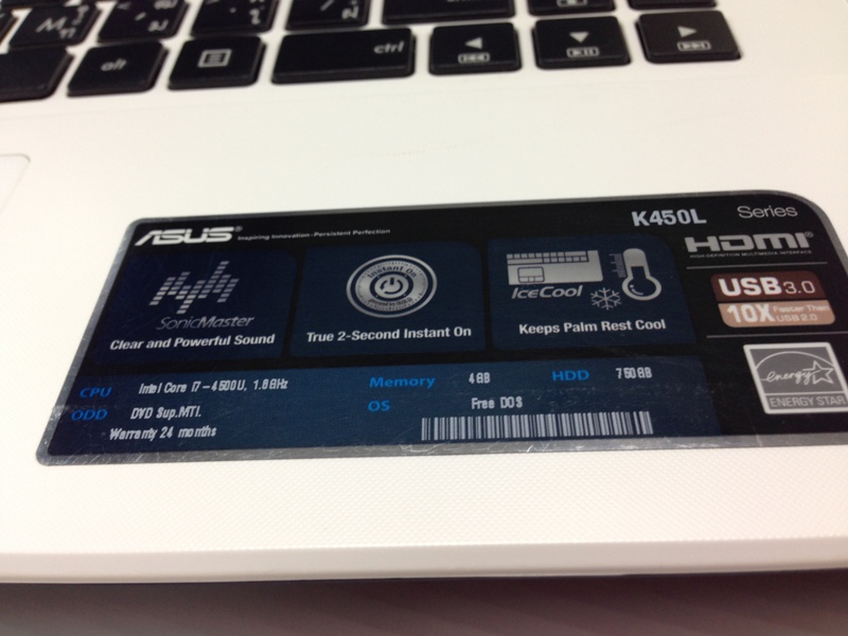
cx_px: 424
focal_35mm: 33
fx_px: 808
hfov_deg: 55.4
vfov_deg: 42.9
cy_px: 318
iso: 50
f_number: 2.4
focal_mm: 4.12
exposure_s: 1/20
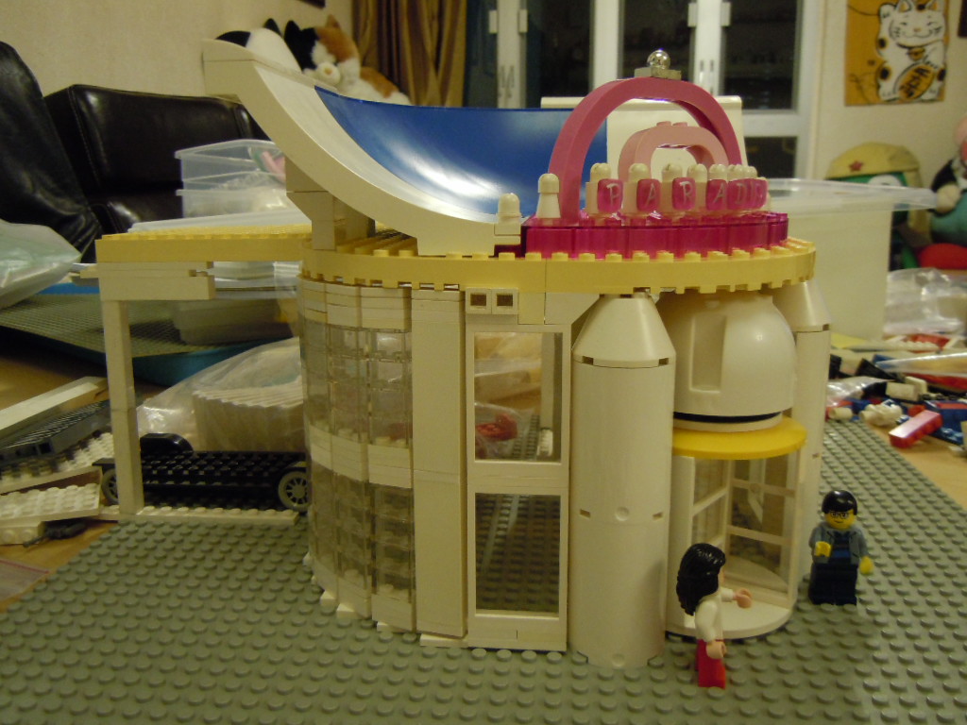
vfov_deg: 46.8
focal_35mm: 30
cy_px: 362
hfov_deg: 60.0
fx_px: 838
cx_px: 484
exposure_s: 1/20
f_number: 3.5
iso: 400
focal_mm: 5.4
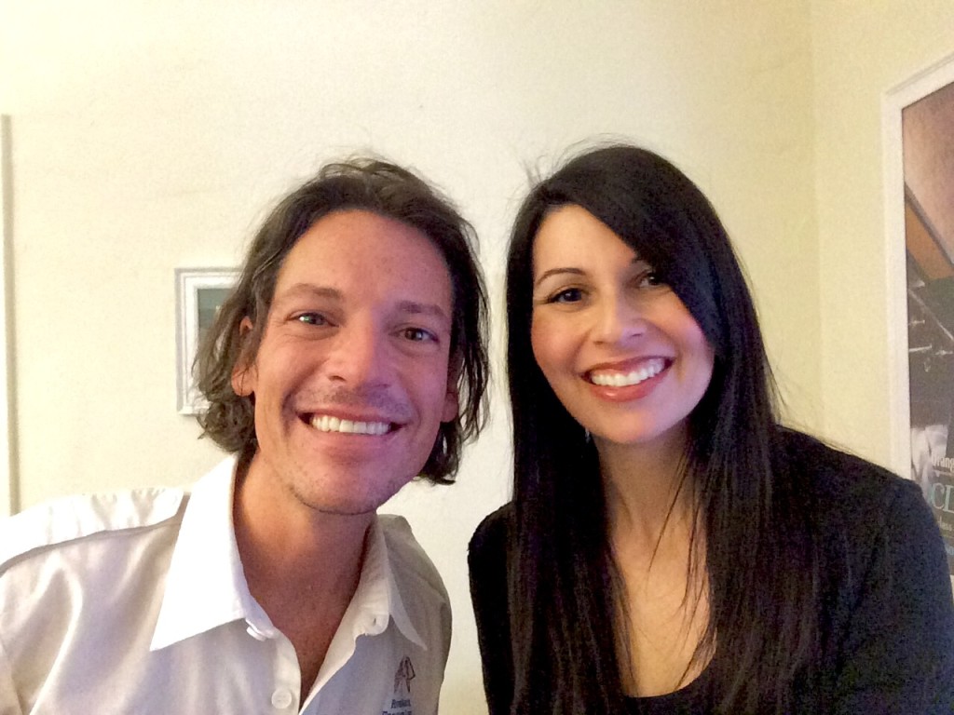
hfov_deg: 58.4
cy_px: 358
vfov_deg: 45.4
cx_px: 477
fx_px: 854
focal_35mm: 31
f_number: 2.4
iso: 800
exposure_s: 1/15
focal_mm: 2.15
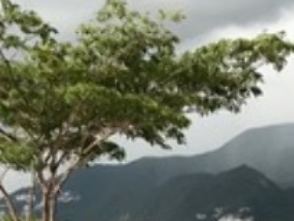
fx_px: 1240
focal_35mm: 146
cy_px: 477
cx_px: 19
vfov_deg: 9.4
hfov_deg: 13.4
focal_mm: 3.99
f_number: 1.8
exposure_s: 1/870
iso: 20
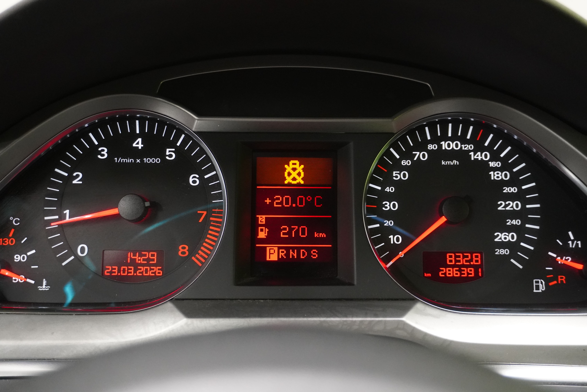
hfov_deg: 51.3
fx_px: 611
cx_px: 294
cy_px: 196
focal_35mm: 38
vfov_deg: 35.5
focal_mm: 25
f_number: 4.5
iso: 4000
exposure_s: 1/40
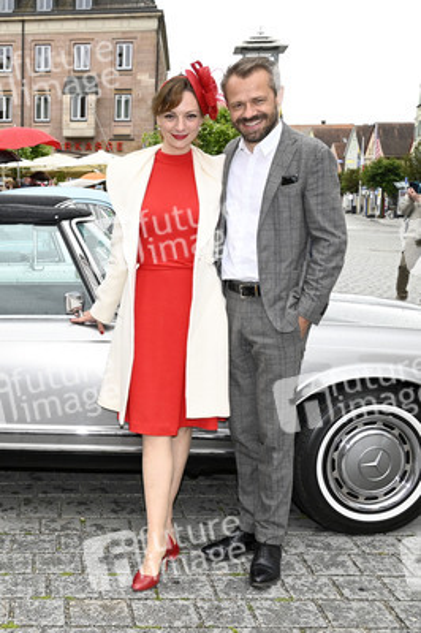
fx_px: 536
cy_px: 316
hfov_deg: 42.9
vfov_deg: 61.1
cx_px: 210
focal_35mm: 30
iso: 320
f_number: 6.3
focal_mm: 30.5
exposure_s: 1/160
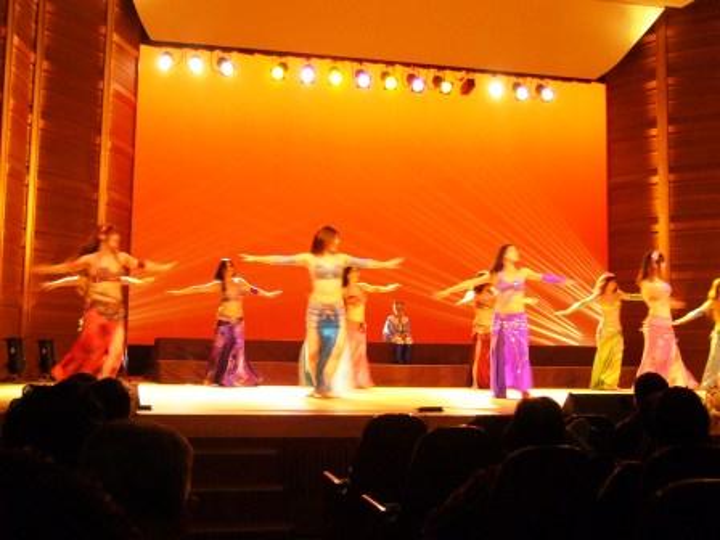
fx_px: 998
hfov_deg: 39.7
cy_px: 270
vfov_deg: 30.3
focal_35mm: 48
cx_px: 360
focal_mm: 5.8
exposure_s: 1/15
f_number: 2.8
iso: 160
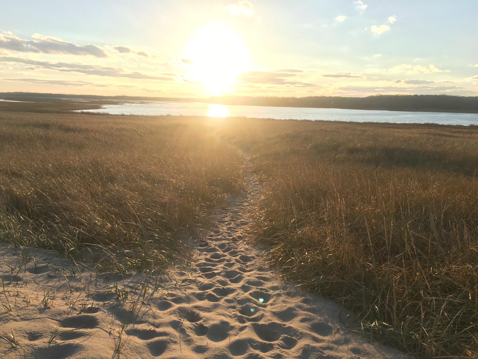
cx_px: 239
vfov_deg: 48.2
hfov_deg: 61.7
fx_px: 400
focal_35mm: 29
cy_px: 180
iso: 25
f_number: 2.2
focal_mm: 4.15
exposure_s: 1/513
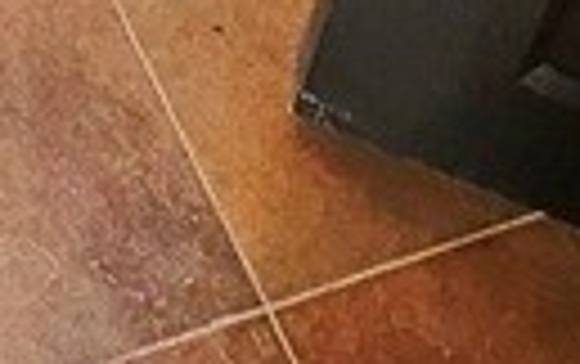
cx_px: -369
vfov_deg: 7.8
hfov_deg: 16.7
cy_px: -1096
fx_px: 1725
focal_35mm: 109
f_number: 2.2
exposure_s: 1/50
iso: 160
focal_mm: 1.7
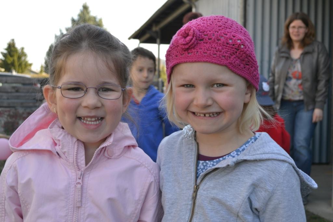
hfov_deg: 41.1
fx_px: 444
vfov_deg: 28.1
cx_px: 166
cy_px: 111
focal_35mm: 48
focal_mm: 32
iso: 160
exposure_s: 1/125
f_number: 5.6
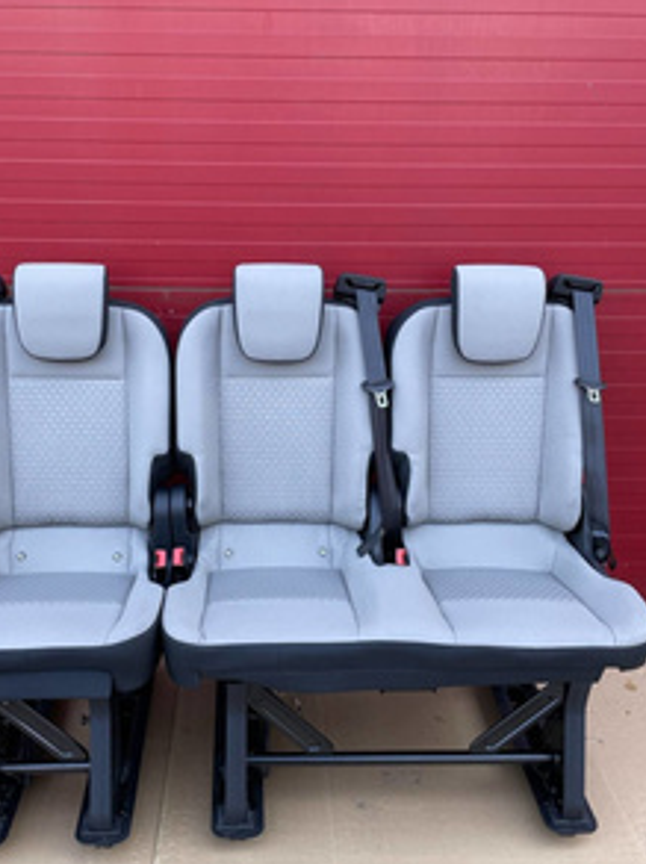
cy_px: 472
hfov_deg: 43.9
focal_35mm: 32
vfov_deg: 56.8
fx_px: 798
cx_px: 274
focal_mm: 4.2
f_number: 1.6
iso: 32
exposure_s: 1/122
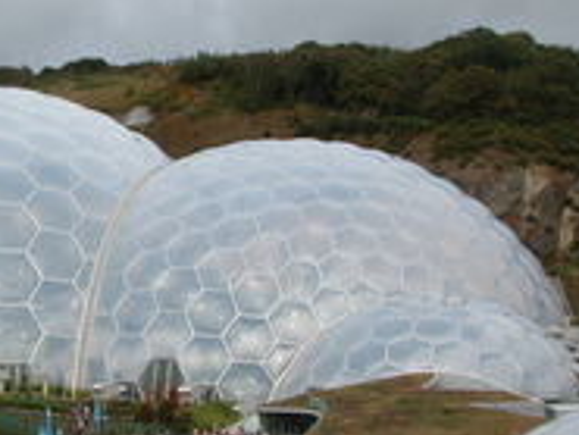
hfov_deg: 17.7
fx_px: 1808
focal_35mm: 108
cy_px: 210
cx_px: -31
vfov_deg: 13.7
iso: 100
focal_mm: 12.7
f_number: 6.8
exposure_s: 1/303
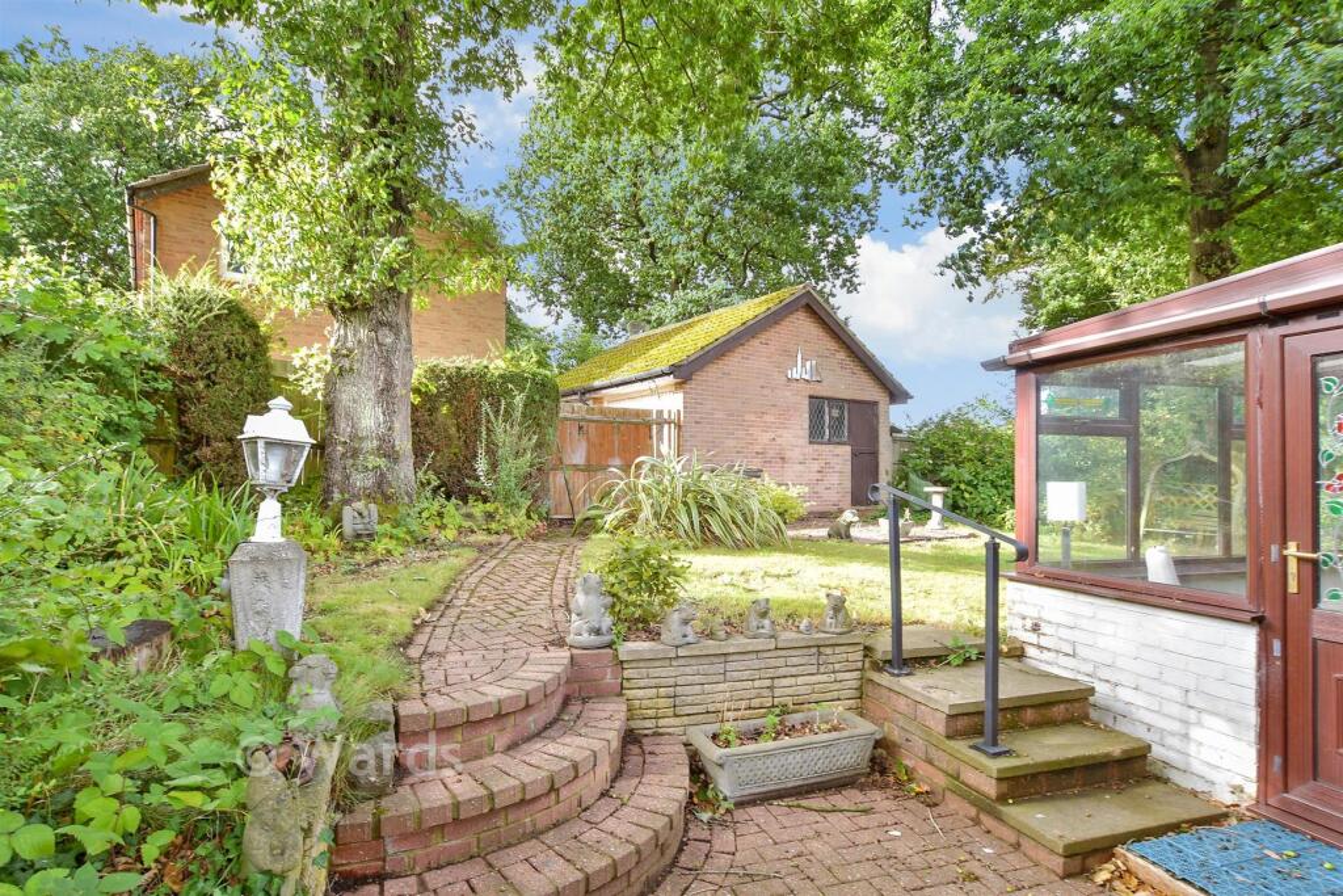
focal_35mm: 15
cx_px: 672
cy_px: 448
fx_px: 560
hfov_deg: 100.4
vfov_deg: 77.3
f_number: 8
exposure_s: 1/20
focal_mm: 10
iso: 160
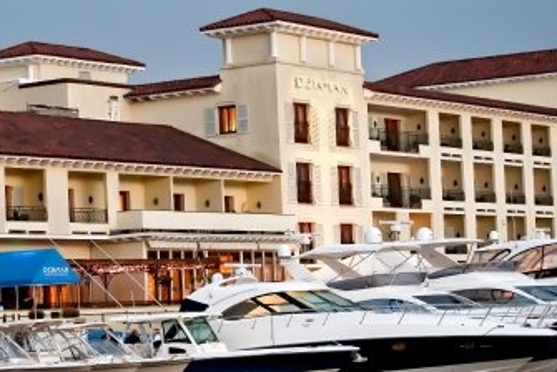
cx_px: 130
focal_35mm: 129
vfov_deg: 10.7
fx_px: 1998
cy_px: 206
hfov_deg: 15.8
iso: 5000
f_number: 4.5
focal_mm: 70
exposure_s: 1/80
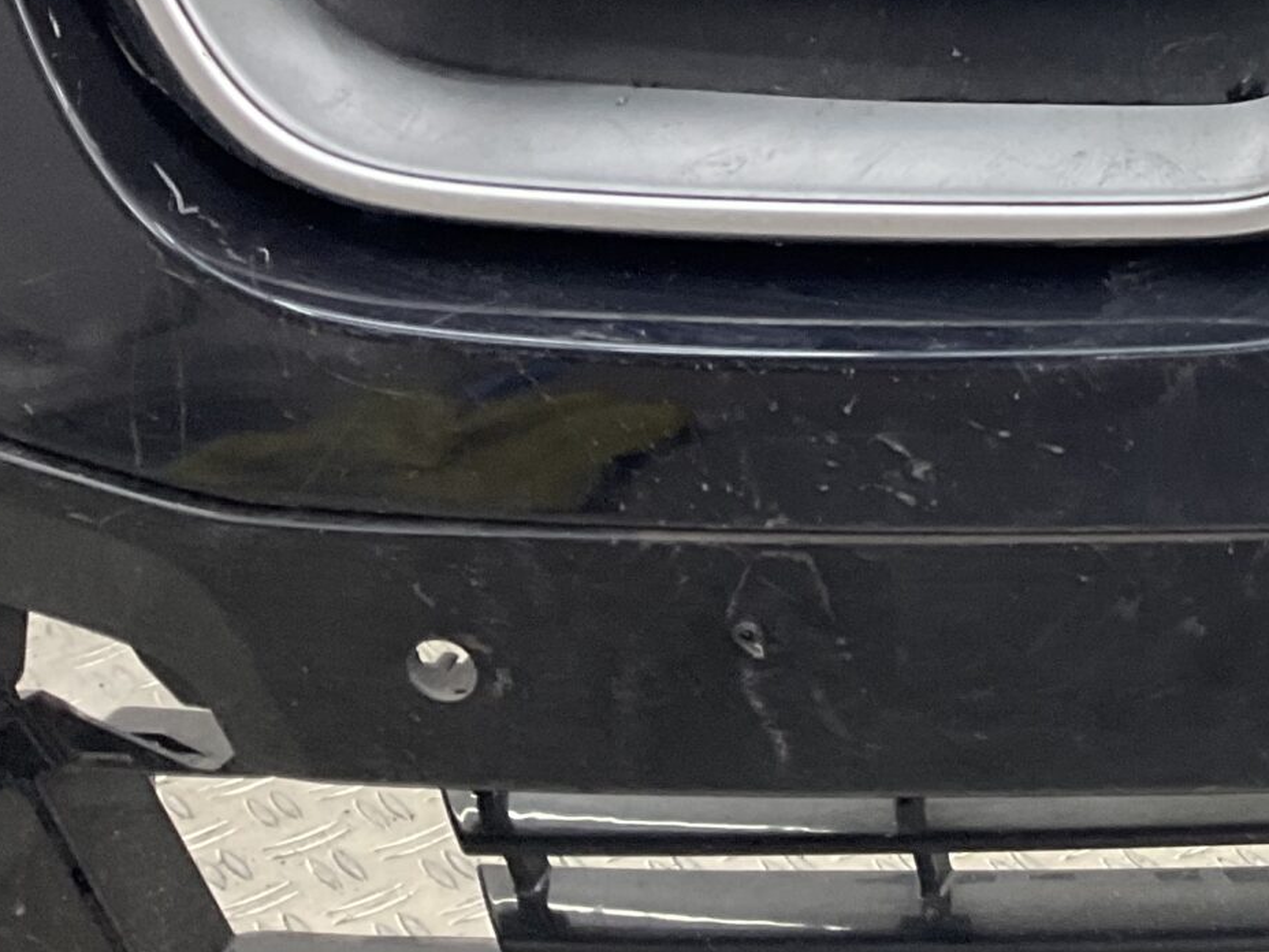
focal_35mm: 80
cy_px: -163
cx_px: 1666
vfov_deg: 17.6
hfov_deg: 21.9
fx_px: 2933
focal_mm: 3
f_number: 1.8
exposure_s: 1/120
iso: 40
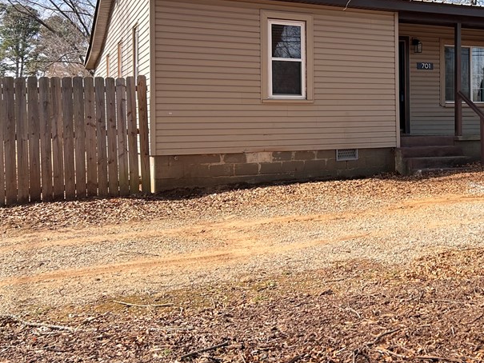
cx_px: 397
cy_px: 113
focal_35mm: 44
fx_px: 615
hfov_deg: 40.9
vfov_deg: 32.5
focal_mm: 5.7
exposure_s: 1/991
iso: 50
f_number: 1.5
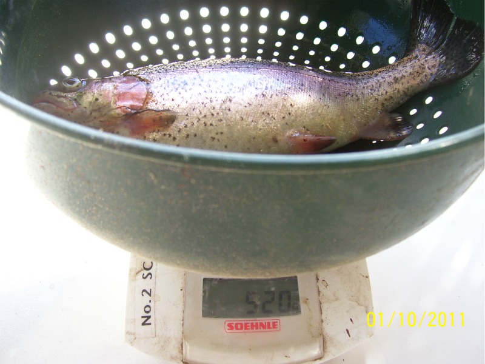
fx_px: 476
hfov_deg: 54.0
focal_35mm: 34
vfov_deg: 41.8
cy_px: 182
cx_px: 242
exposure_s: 1/90
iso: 80
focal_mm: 5.6
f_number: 2.7
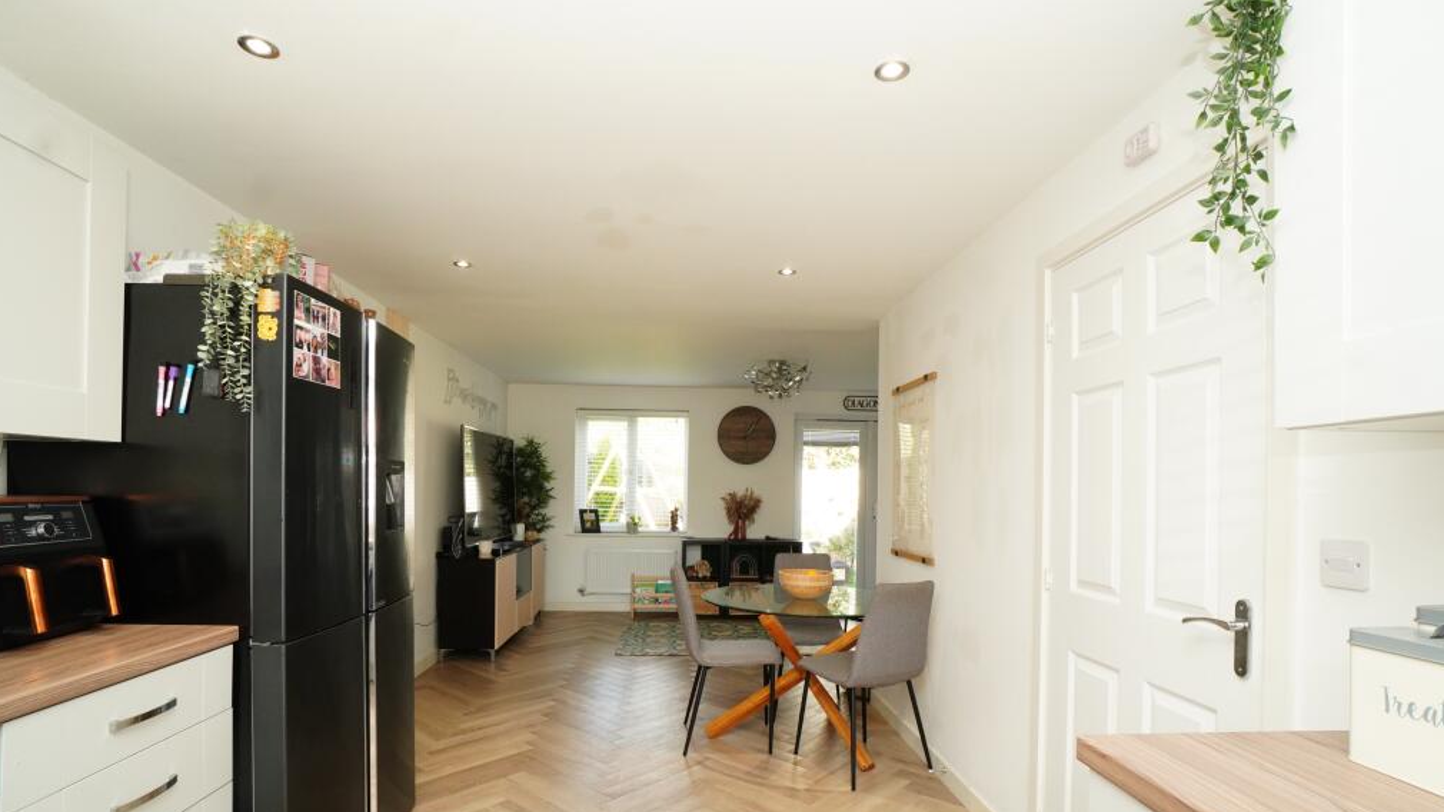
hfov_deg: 94.2
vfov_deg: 61.8
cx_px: 723
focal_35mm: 18
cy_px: 485
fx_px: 671
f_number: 8
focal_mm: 11
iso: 1250
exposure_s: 1/60
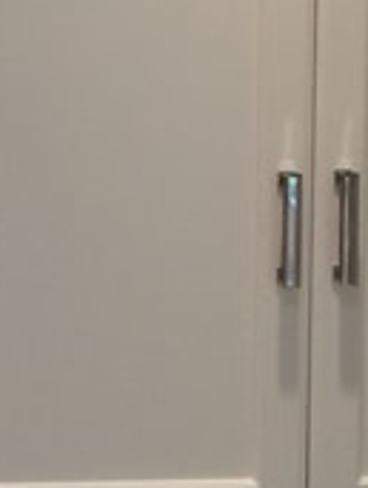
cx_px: -248
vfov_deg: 11.2
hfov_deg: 8.3
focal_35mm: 175
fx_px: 2471
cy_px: 29
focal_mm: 4.12
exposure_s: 1/30
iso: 50
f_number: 2.2
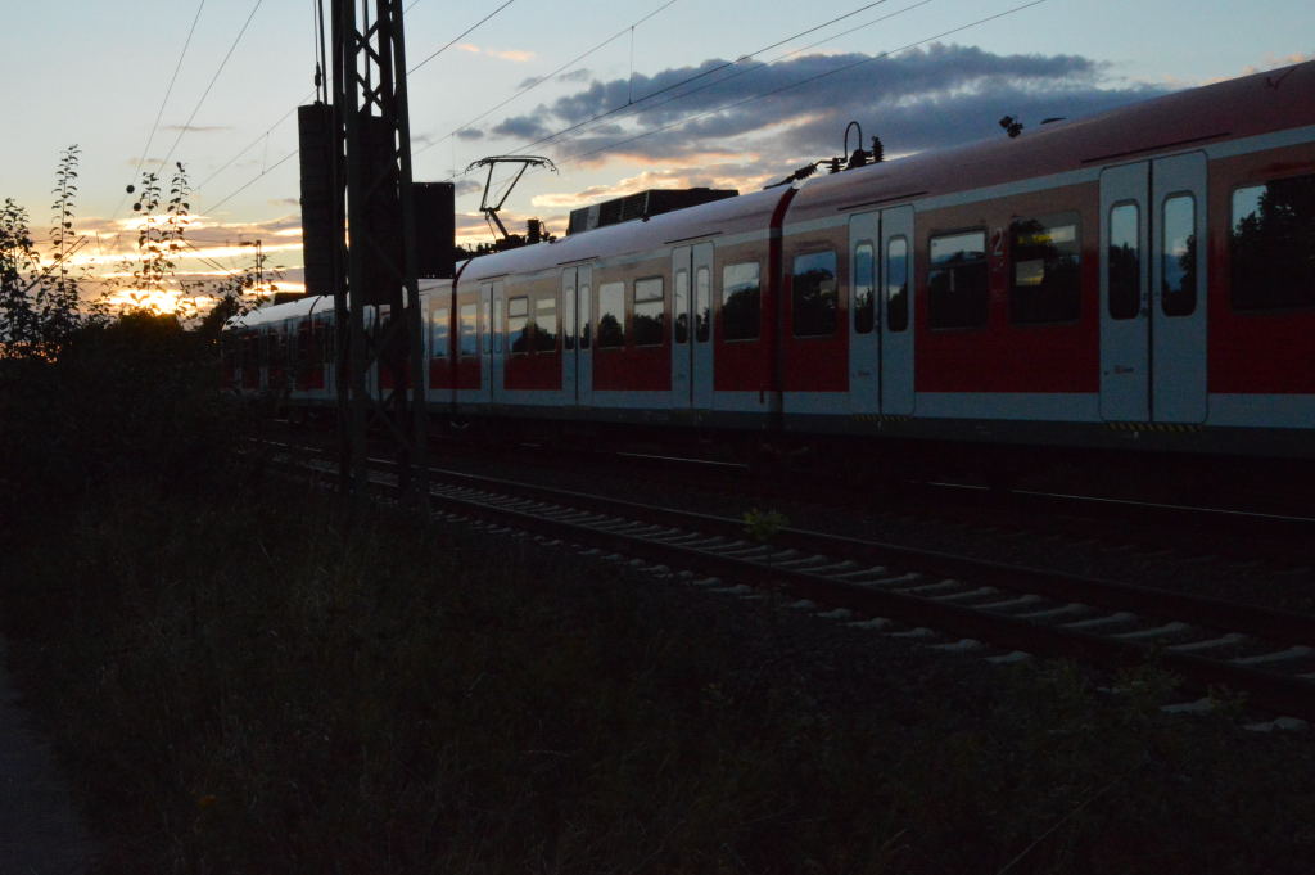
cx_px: 658
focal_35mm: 51
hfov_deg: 38.9
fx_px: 1861
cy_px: 438
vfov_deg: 26.4
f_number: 18
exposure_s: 1/1000
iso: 6400
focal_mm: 34
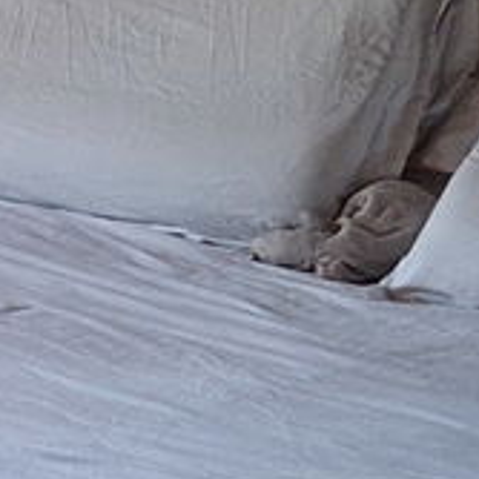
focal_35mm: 195
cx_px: -852
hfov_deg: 8.0
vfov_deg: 9.0
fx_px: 3053
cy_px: 310
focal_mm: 5.54
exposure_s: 1/33
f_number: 1.8
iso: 320
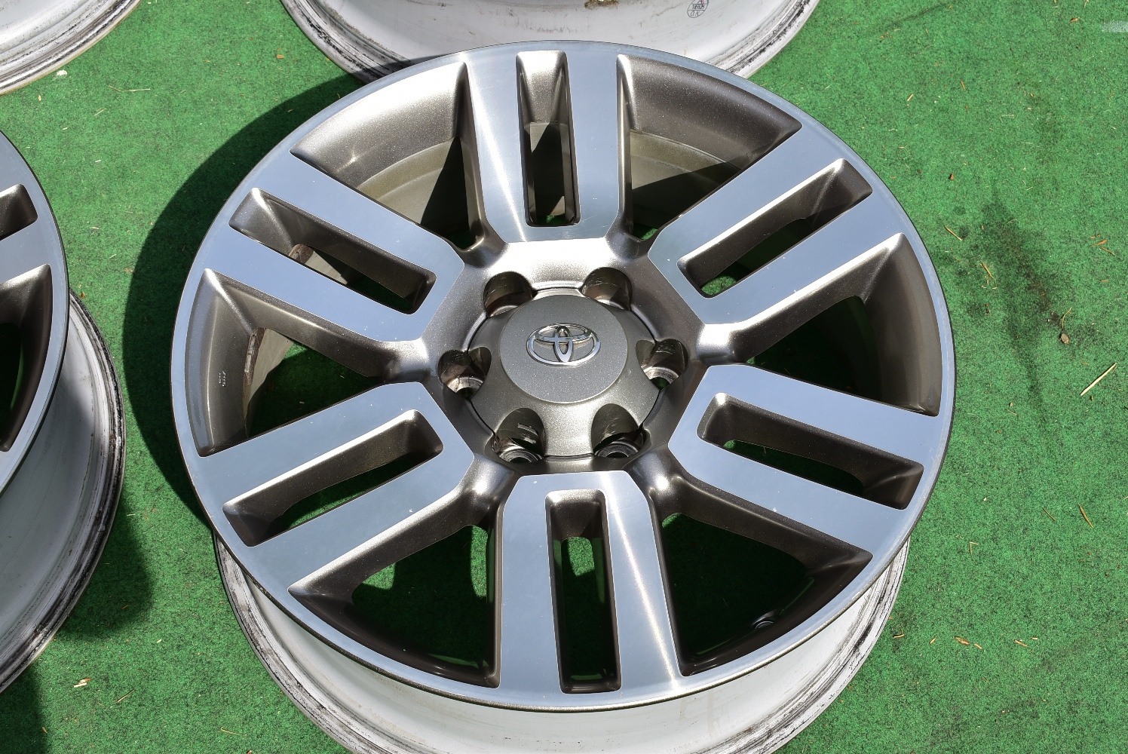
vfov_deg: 22.7
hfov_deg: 33.4
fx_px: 1881
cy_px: 377
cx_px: 564
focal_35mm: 60
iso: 100
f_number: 10
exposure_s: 1/160
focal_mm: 40
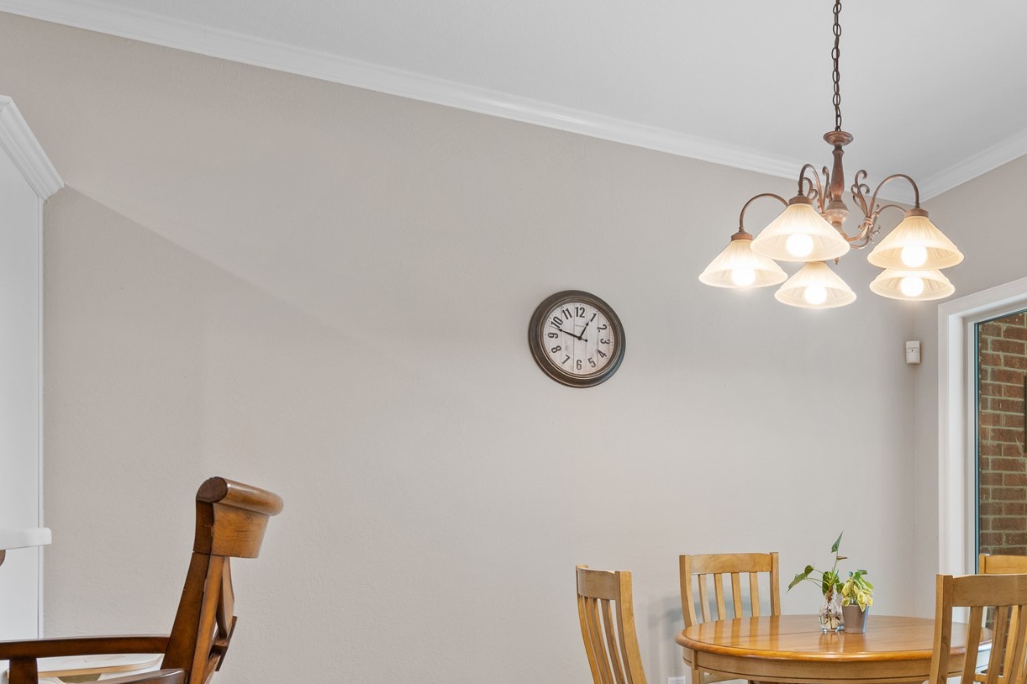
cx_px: 813
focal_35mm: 30
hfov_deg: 57.6
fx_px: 856
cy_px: 521
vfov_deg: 42.1
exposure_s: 1/2
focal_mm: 18
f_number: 11
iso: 640
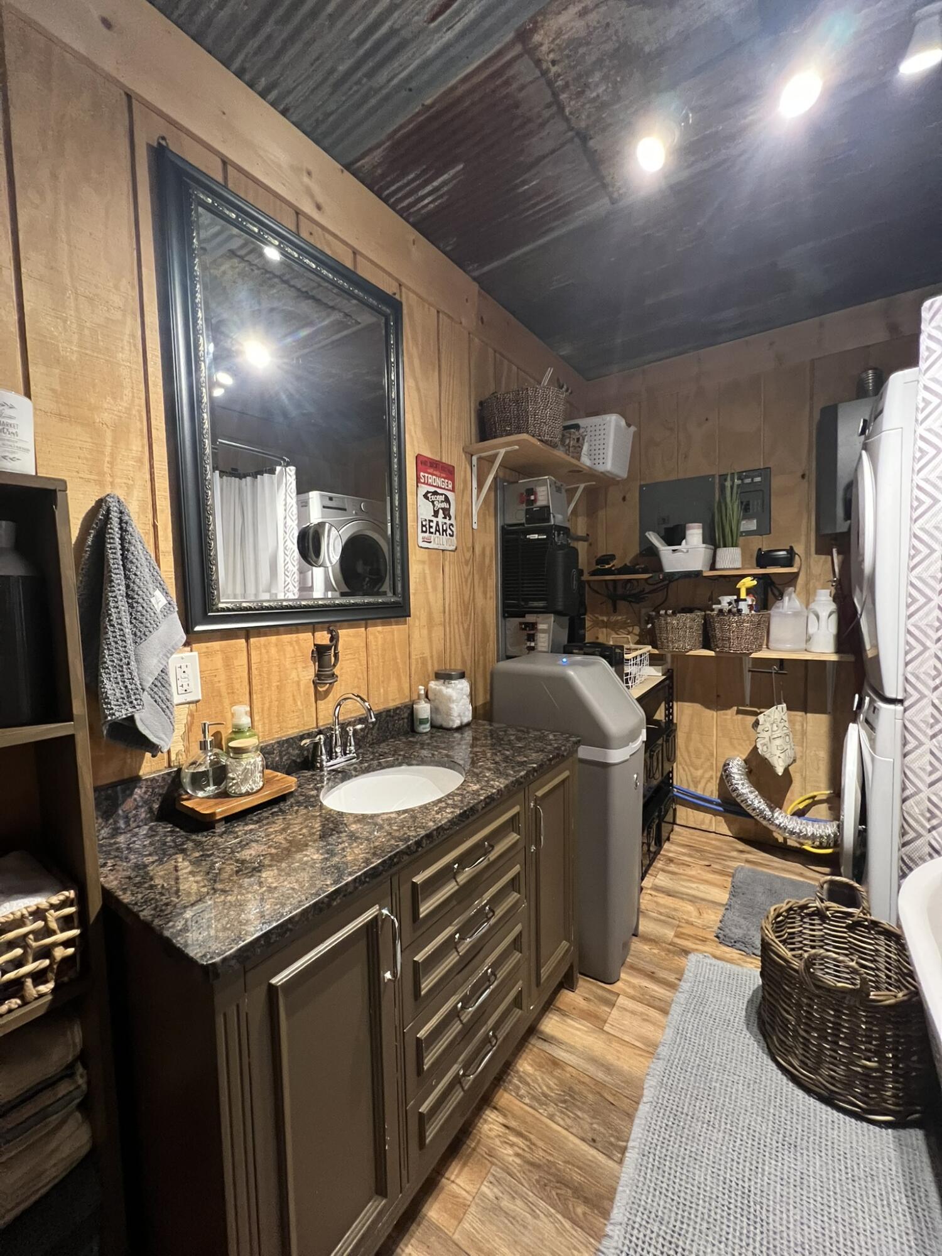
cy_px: 628
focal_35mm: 13
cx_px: 471
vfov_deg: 106.2
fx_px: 472
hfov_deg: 89.9
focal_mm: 1.57
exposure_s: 1/60
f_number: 1.8
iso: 640
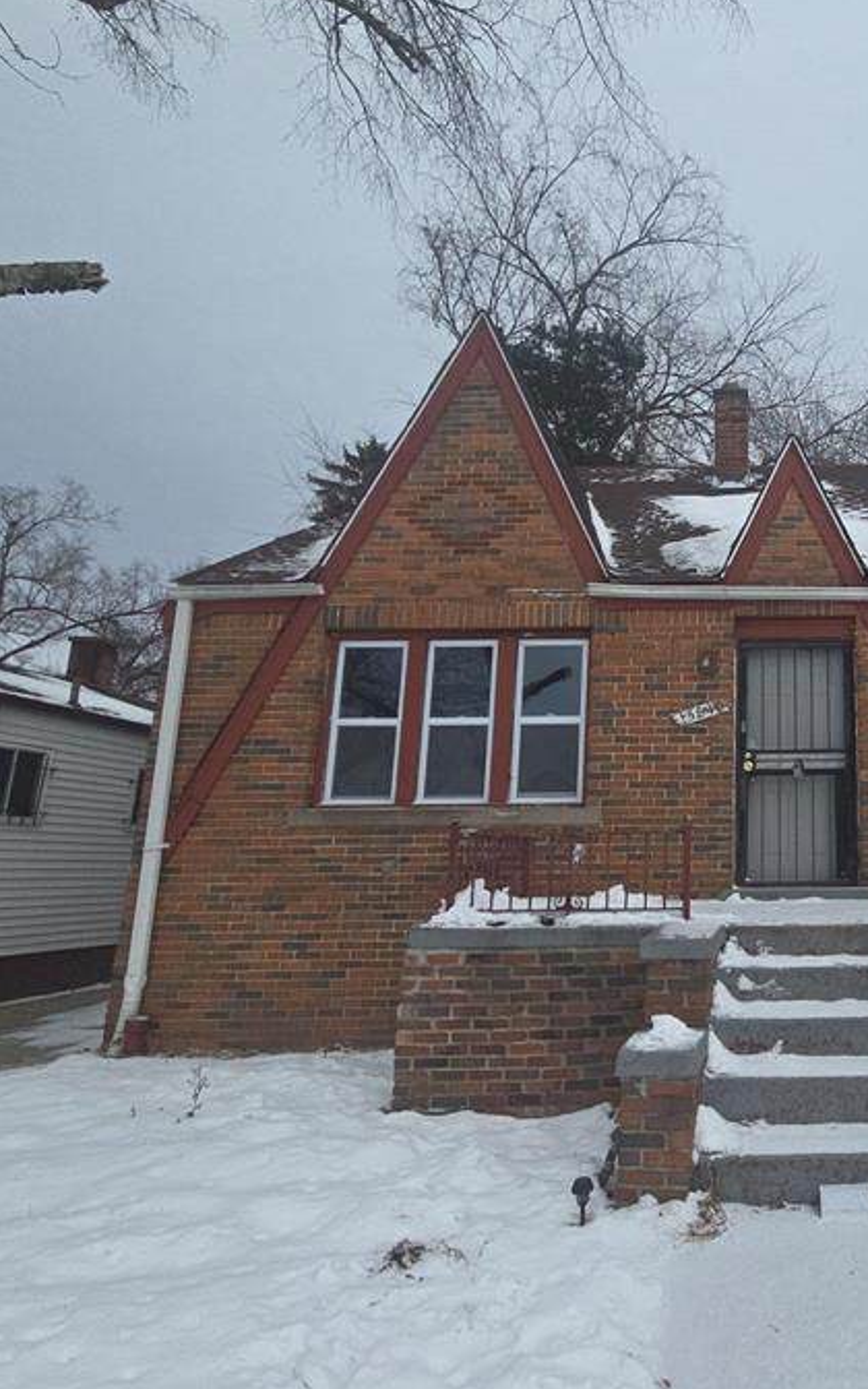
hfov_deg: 50.4
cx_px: 792
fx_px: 795
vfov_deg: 82.3
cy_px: 682
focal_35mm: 21
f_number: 2.2
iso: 50
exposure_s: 1/1709
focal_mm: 2.2
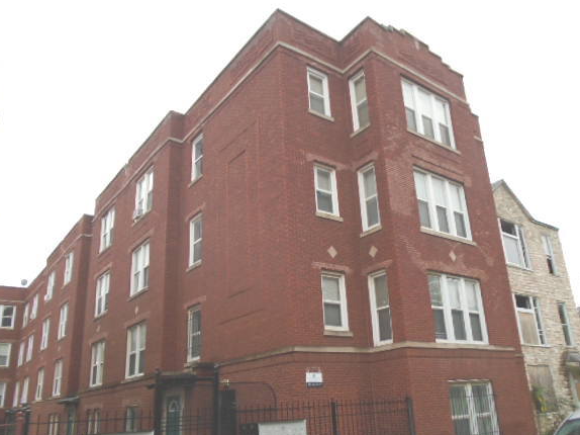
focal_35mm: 29
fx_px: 486
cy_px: 238
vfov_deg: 48.1
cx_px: 311
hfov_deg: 61.6
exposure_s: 1/250
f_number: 3.2
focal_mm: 4.6
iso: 100
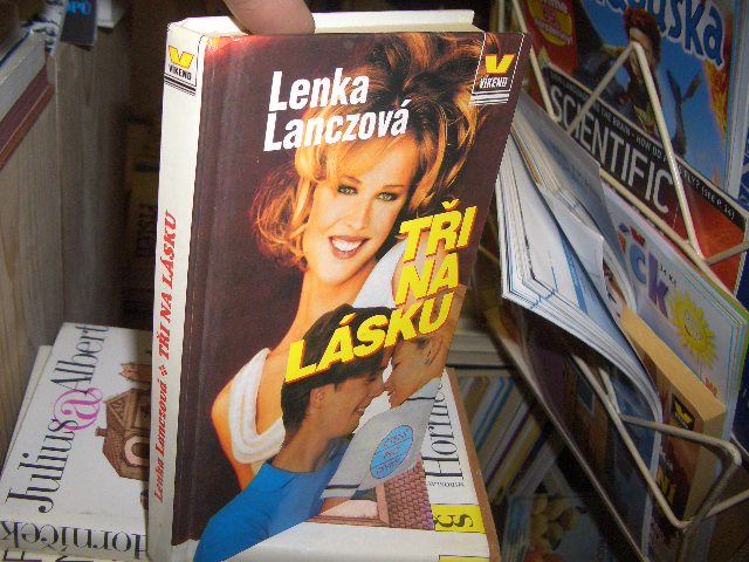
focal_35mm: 35
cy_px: 281
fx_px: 757
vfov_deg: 40.7
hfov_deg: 52.6
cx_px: 374
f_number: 2.6
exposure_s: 1/60
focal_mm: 5.8
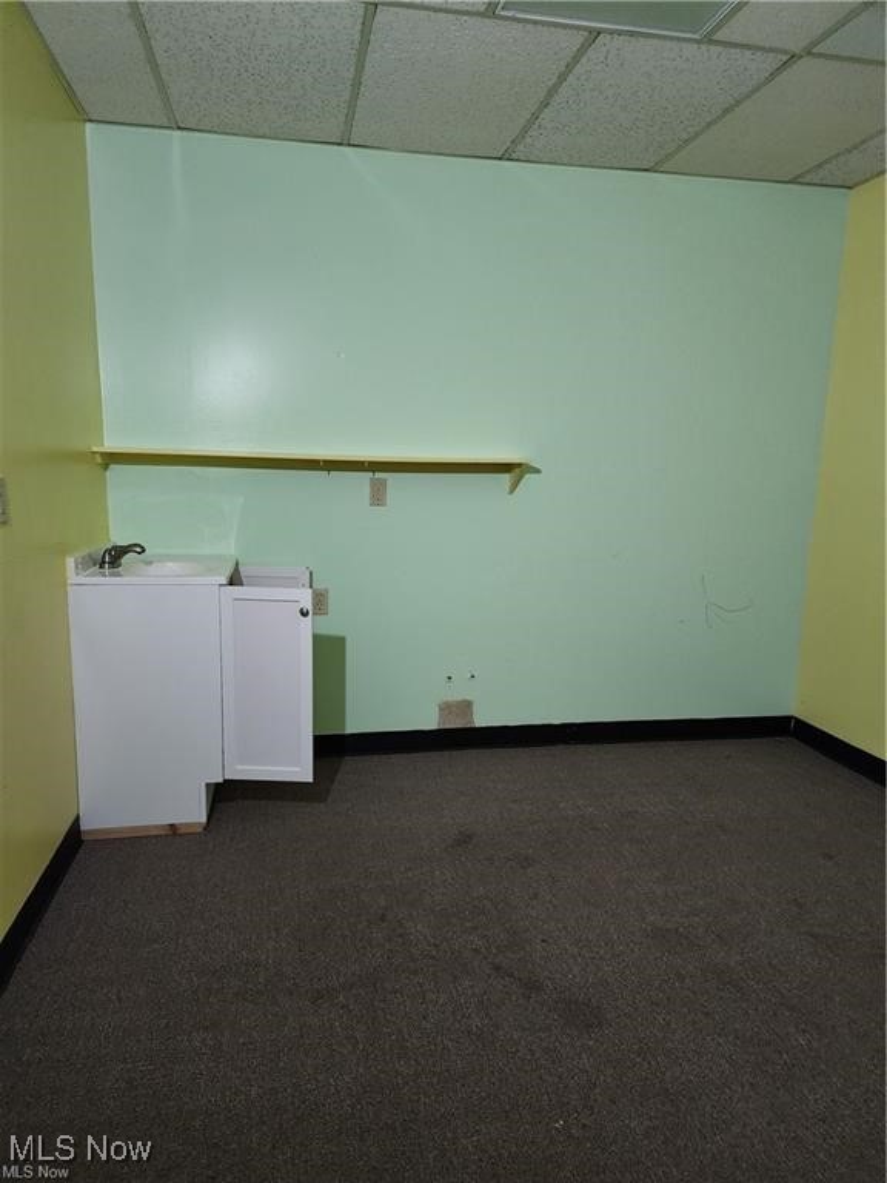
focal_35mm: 23
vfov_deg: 73.9
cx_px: 444
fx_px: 786
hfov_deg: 58.9
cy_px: 592
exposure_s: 1/46
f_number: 1.8
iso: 640
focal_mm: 6.4
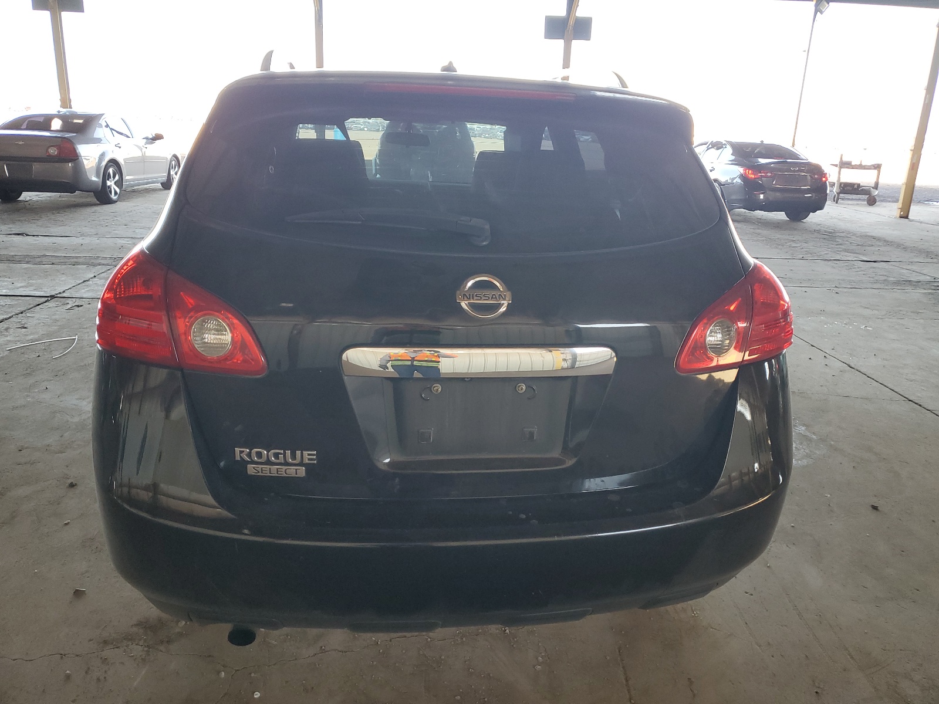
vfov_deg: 53.1
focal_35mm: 26
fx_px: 705
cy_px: 352
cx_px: 470
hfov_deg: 67.3
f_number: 1.5
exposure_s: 1/120
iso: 79
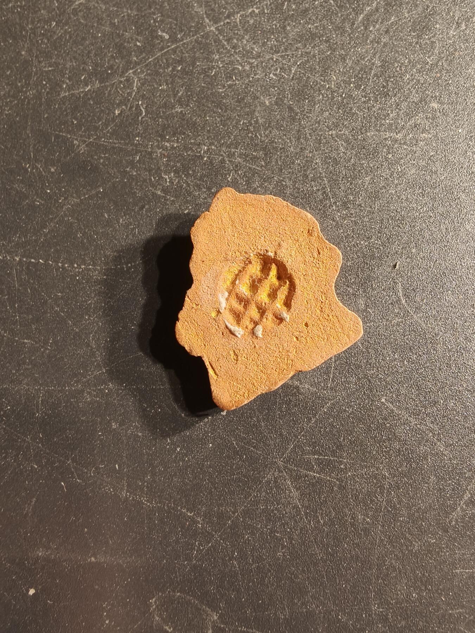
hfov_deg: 58.9
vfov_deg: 73.9
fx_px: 421
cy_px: 316
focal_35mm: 23
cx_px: 238
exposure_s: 1/50
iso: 200
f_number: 2
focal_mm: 2.32
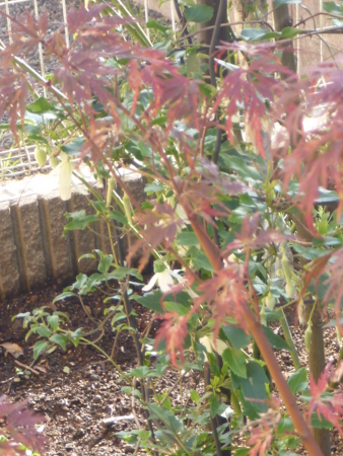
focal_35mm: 116
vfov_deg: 16.9
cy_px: 335
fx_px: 1531
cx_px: 339
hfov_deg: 12.6
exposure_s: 1/40
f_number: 4.7
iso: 125
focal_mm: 9.1
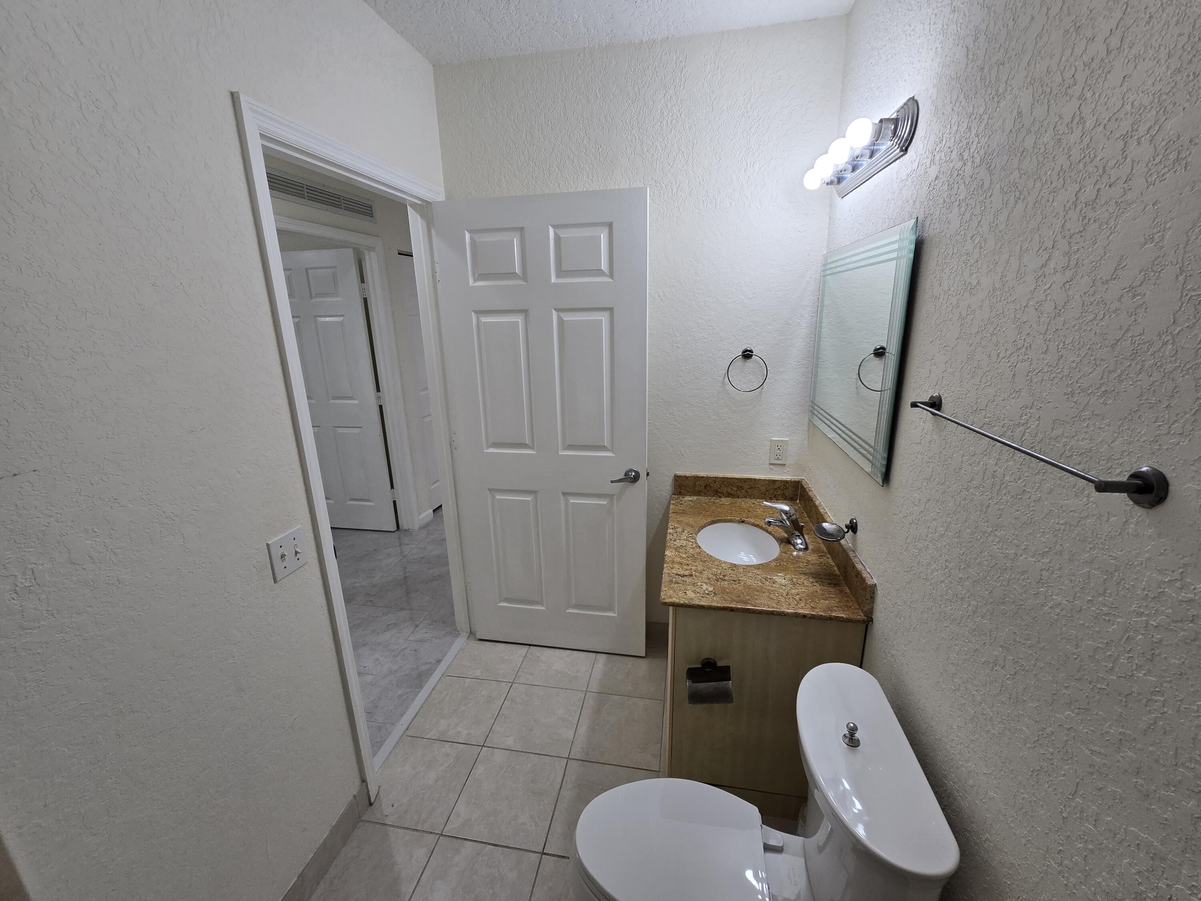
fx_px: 451
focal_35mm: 13
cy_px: 450
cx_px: 600
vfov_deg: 89.9
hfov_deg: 106.2
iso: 50
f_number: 2.2
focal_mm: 2.2
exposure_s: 1/60
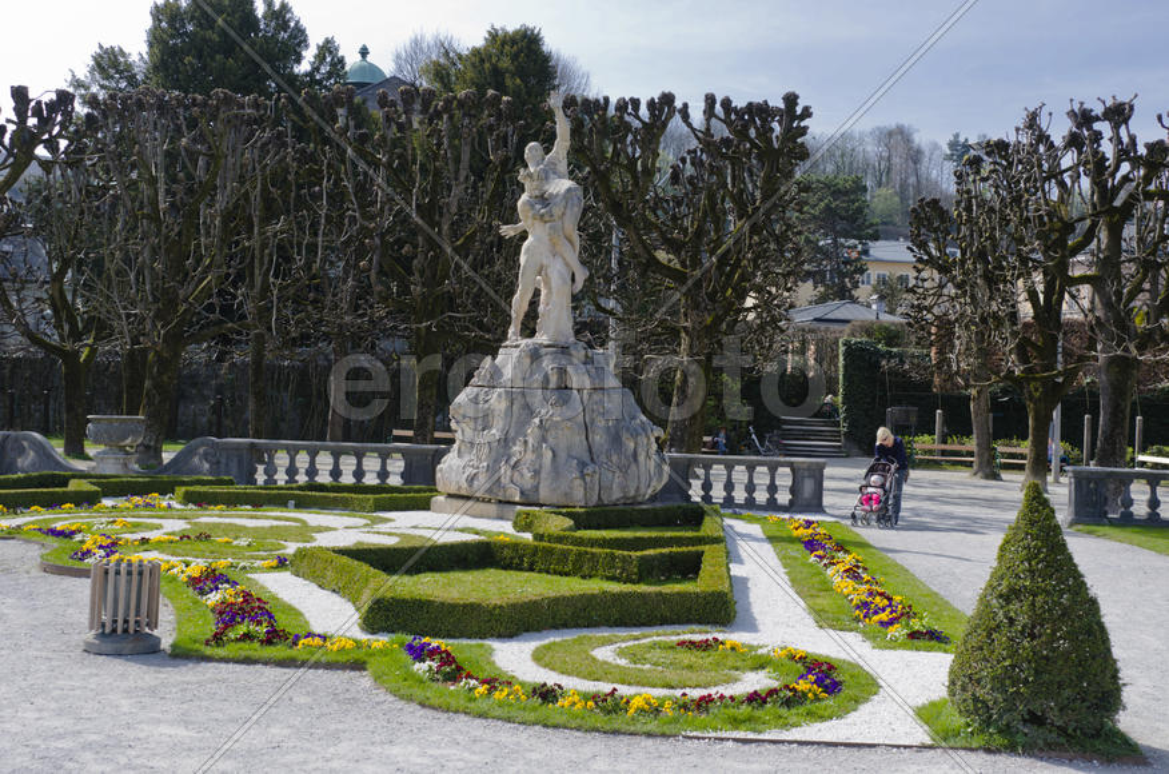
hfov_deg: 46.5
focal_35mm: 42
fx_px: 1361
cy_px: 387
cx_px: 584
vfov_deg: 31.7
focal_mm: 28
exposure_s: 1/180
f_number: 6.7
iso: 100
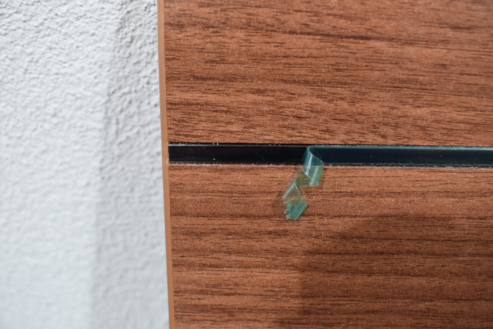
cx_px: 246
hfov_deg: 46.4
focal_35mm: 42
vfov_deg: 31.9
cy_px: 164
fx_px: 575
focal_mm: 28
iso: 560
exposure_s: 1/60
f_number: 5.6
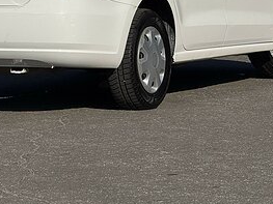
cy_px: -1
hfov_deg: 7.9
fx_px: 1971
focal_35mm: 250
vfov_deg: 5.9
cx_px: 89
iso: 40
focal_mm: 15.66
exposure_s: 1/4975
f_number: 2.8
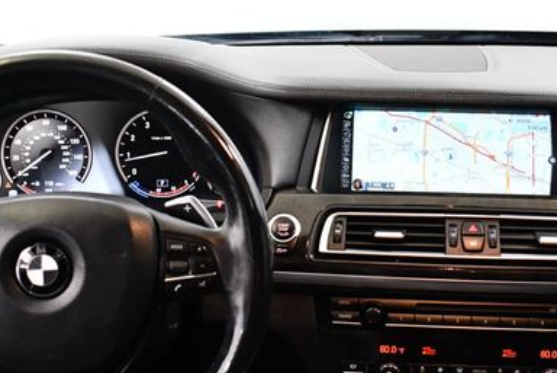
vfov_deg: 22.6
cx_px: 280
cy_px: 248
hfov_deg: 33.4
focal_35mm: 60
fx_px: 929
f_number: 3.5
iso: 3200
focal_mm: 18
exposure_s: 1/100
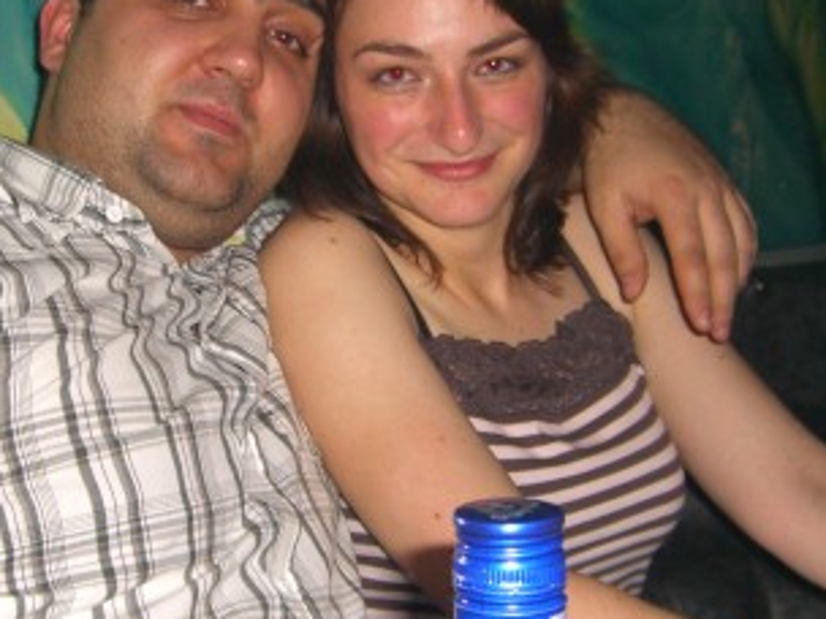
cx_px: 345
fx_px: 1790
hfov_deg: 26.0
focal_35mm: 75
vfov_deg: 19.6
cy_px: 299
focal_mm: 7.9
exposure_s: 1/60
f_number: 2.8
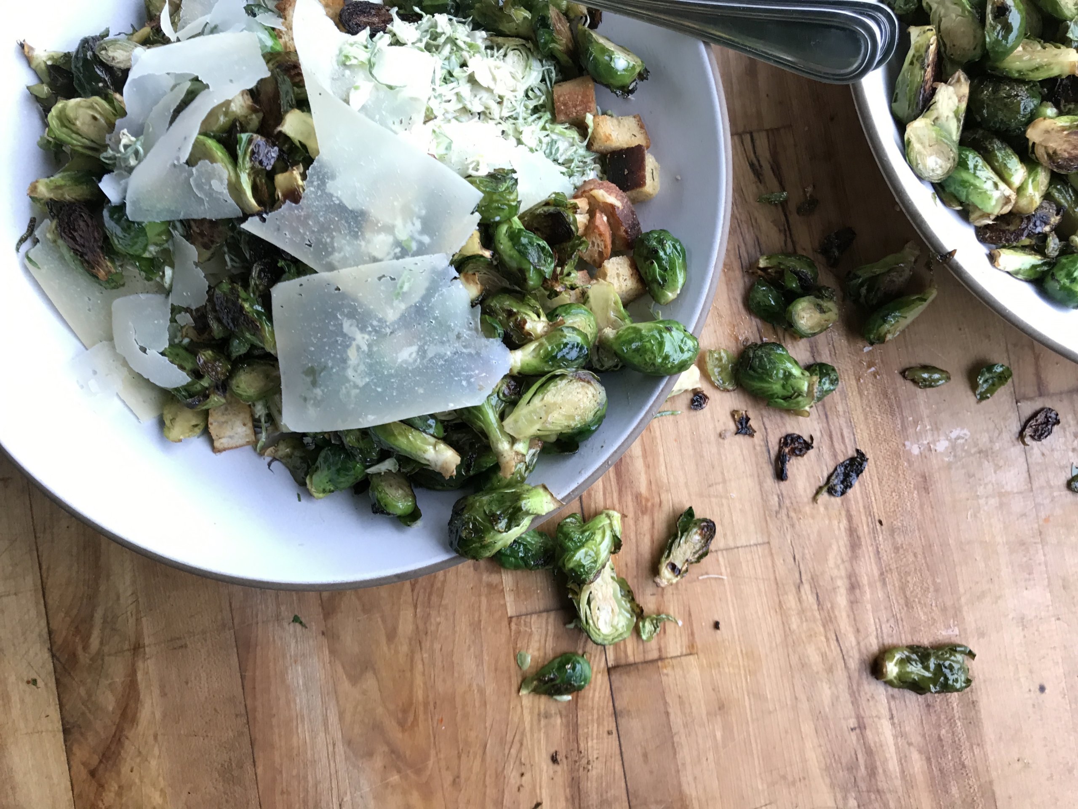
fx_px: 872
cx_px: 539
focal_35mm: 28
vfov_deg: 49.7
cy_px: 404
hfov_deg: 63.4
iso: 25
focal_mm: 3.99
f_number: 1.8
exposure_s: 1/30
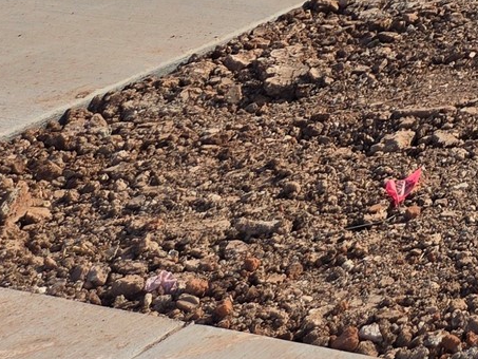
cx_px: 820
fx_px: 1436
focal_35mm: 104
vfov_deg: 12.1
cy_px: -426
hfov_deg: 16.3
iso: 25
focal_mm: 5.4
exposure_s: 1/2572
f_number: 1.8
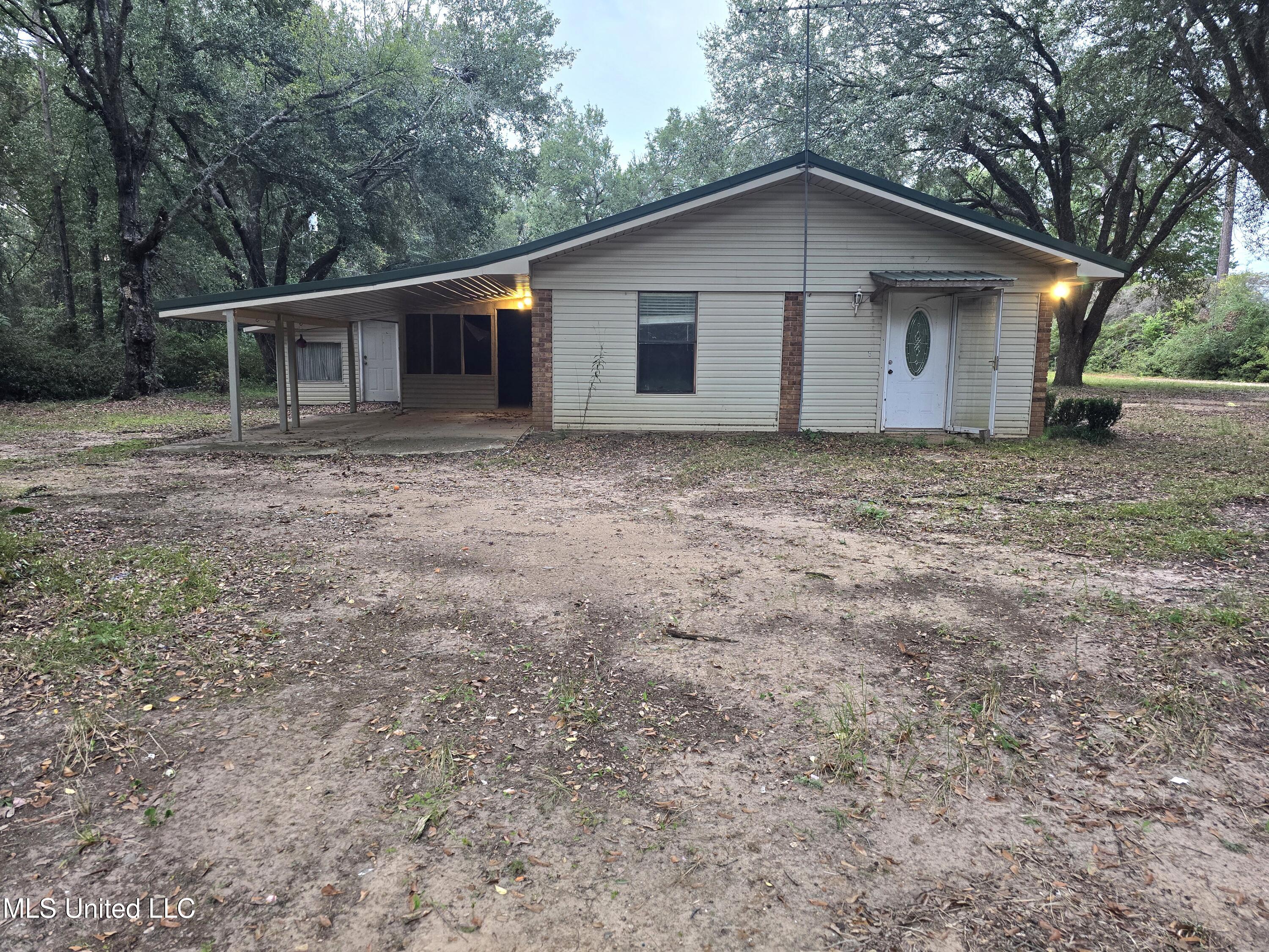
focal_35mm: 23
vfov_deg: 58.9
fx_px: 843
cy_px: 476
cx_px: 634
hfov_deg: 73.9
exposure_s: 1/120
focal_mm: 6.3
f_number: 1.7
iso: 160
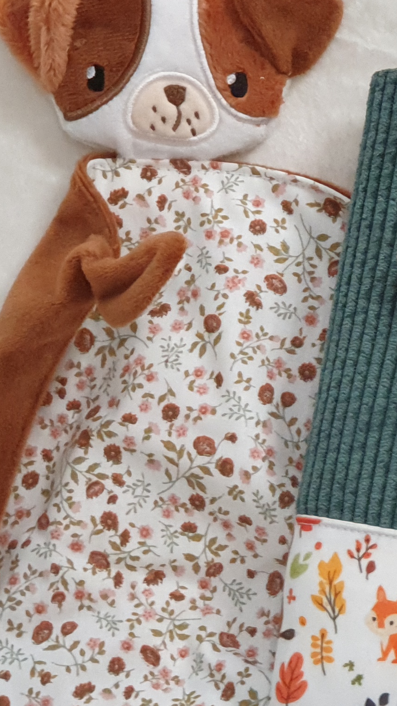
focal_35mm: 151
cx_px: 596
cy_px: 461
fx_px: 2826
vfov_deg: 14.2
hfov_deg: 7.9
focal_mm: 6
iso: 200
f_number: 2.4
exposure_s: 1/33
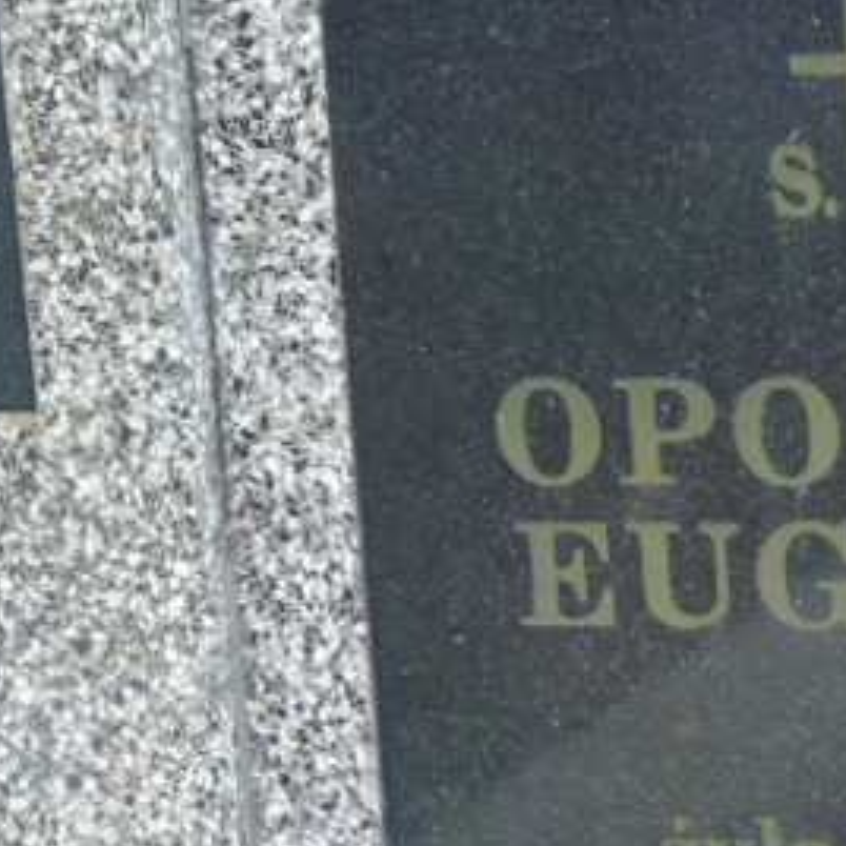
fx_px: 7244
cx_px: 912
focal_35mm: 262
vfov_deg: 6.7
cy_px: 600
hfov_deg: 6.7
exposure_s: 1/30
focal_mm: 22
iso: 250
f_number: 4.6
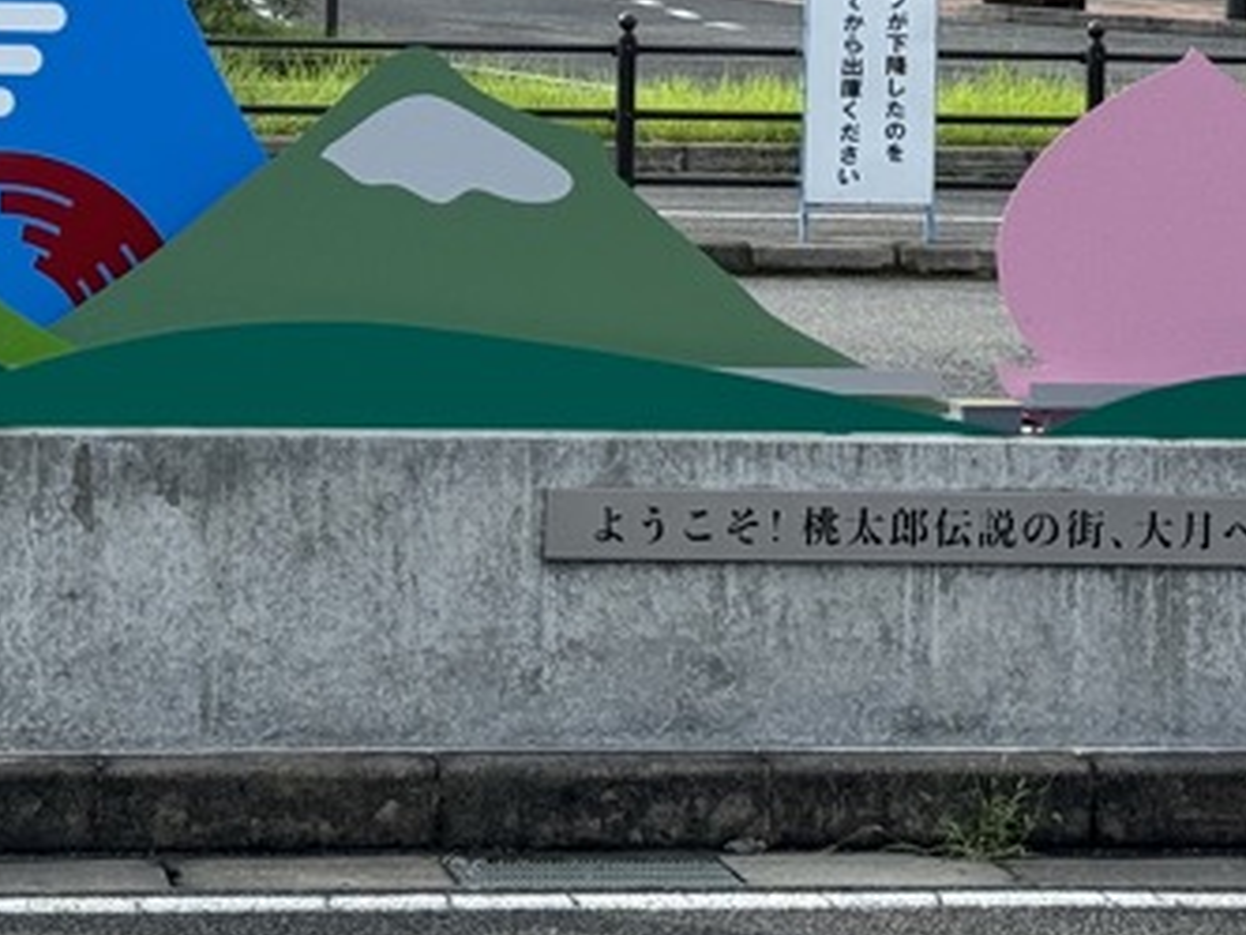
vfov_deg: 9.8
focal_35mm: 148
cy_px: -406
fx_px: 5327
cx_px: 661
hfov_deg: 13.3
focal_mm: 6.76
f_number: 1.78
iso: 64
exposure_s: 1/1818
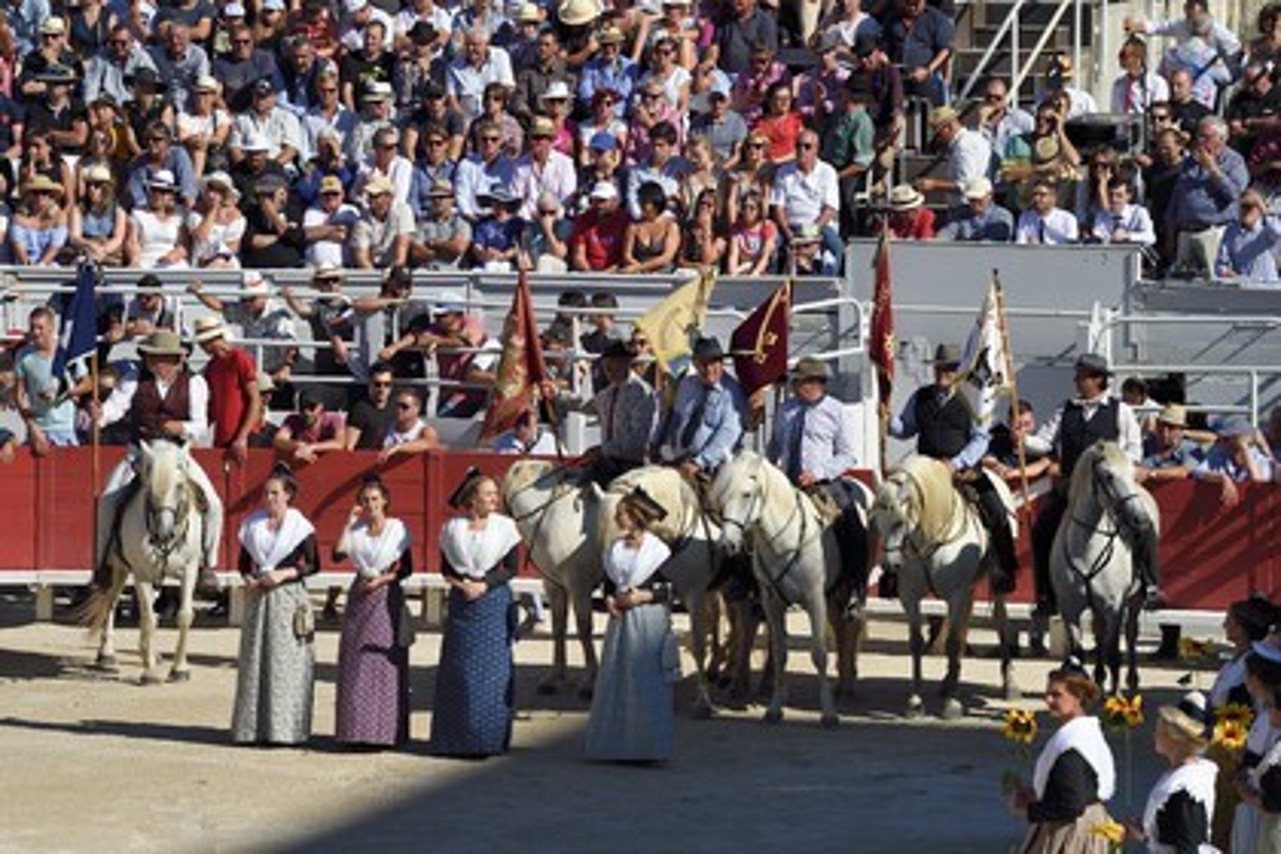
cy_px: 427
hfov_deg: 10.3
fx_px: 7116
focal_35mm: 200
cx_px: 640
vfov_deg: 6.9
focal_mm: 200
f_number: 11
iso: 200
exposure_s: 1/400
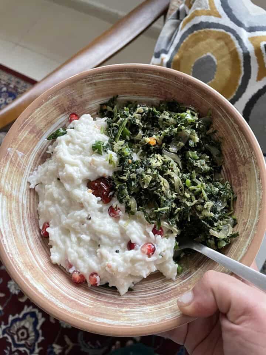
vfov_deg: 67.3
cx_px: 133
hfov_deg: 53.1
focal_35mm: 26
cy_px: 178
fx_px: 266
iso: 400
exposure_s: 1/60
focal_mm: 4.2
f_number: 1.6
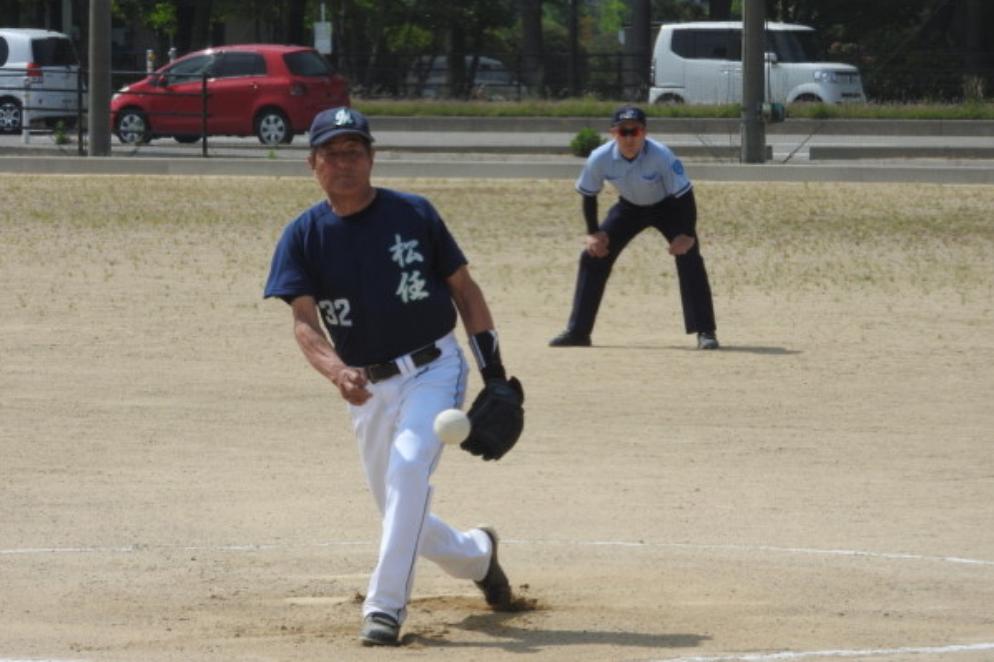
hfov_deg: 7.9
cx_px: 497
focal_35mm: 261
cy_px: 363
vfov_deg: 5.3
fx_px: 7202
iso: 100
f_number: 5.5
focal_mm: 44.8
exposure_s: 1/800
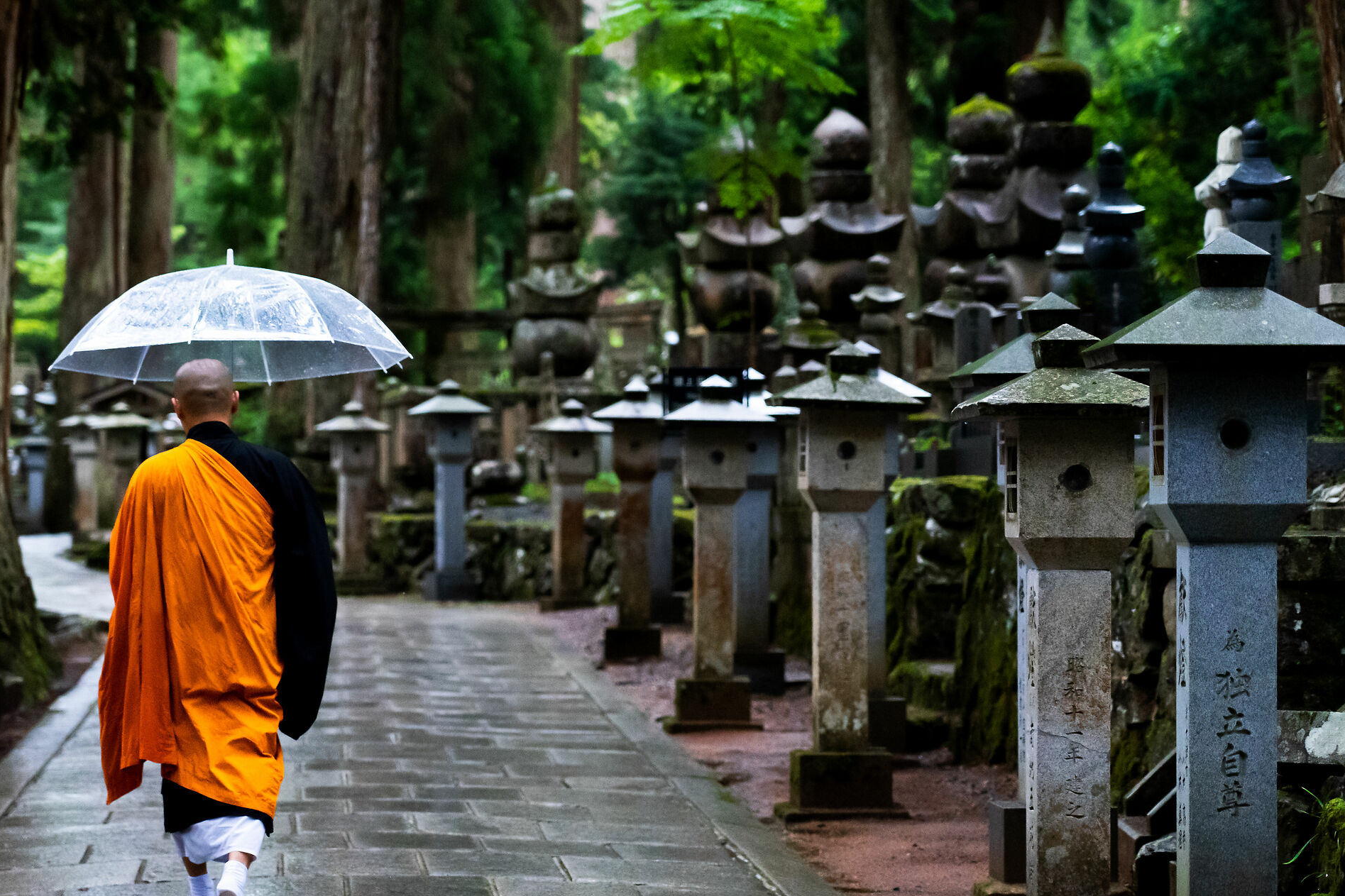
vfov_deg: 10.3
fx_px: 4968
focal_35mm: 133
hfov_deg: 15.4
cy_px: 477
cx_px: 543
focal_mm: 105
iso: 8000
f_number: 4
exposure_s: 1/1250
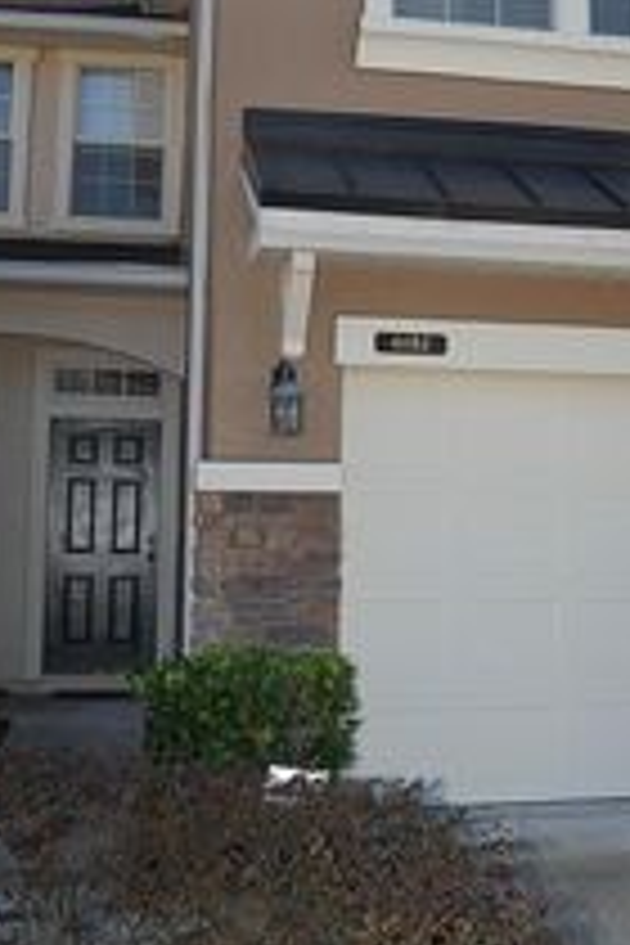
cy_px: 387
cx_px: 367
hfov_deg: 28.0
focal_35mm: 48
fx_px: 1260
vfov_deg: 41.0
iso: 220
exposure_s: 1/250
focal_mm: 14
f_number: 8
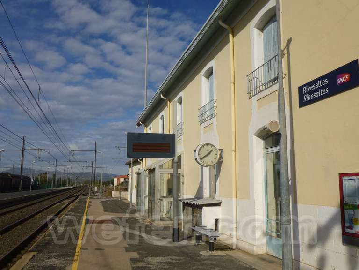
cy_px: 135
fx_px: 321
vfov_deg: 45.4
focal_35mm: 31
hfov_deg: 58.4
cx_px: 180
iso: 100
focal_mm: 5.6
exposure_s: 1/320
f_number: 10
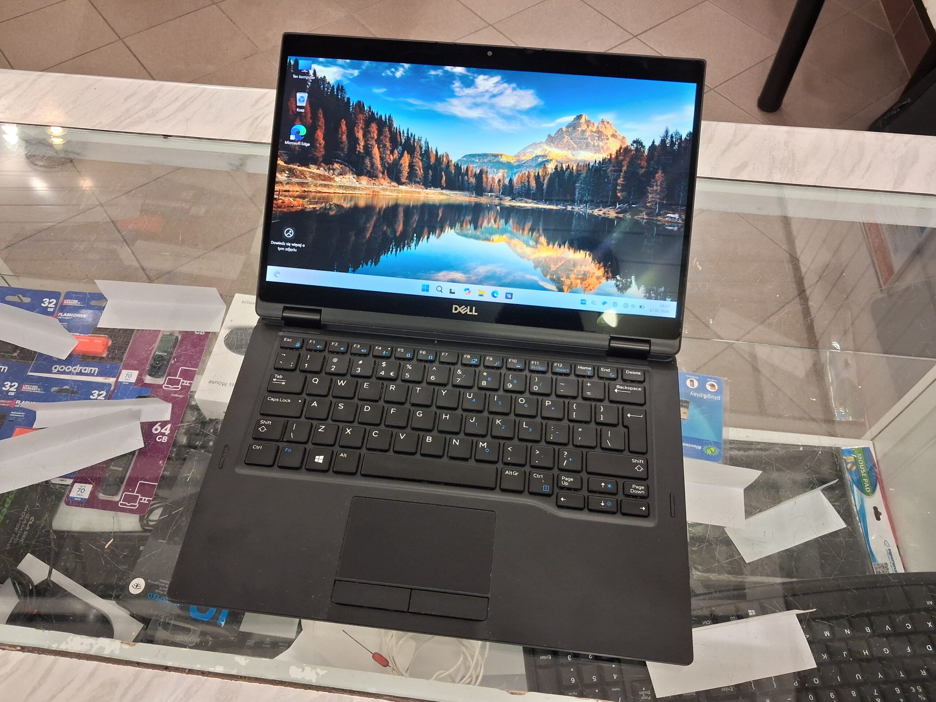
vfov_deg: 51.4
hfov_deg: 65.3
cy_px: 351
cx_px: 468
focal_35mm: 27
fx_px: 730
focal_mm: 4
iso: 400
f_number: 1.8
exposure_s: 1/50
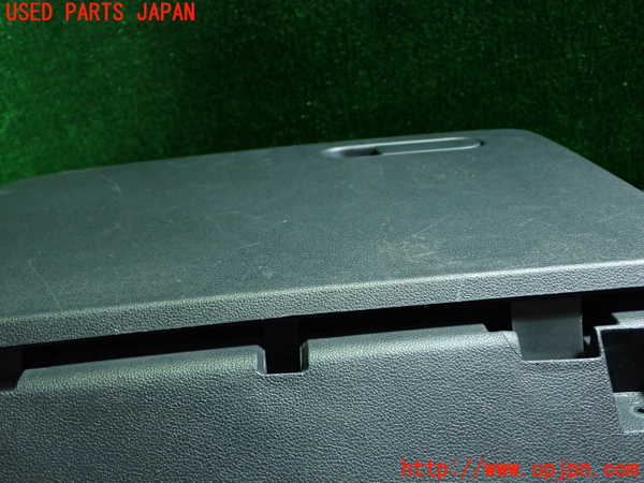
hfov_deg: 51.4
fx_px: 670
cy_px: 242
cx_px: 322
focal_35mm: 36
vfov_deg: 39.7
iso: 500
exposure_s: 1/40
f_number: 2.5
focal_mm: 6.37
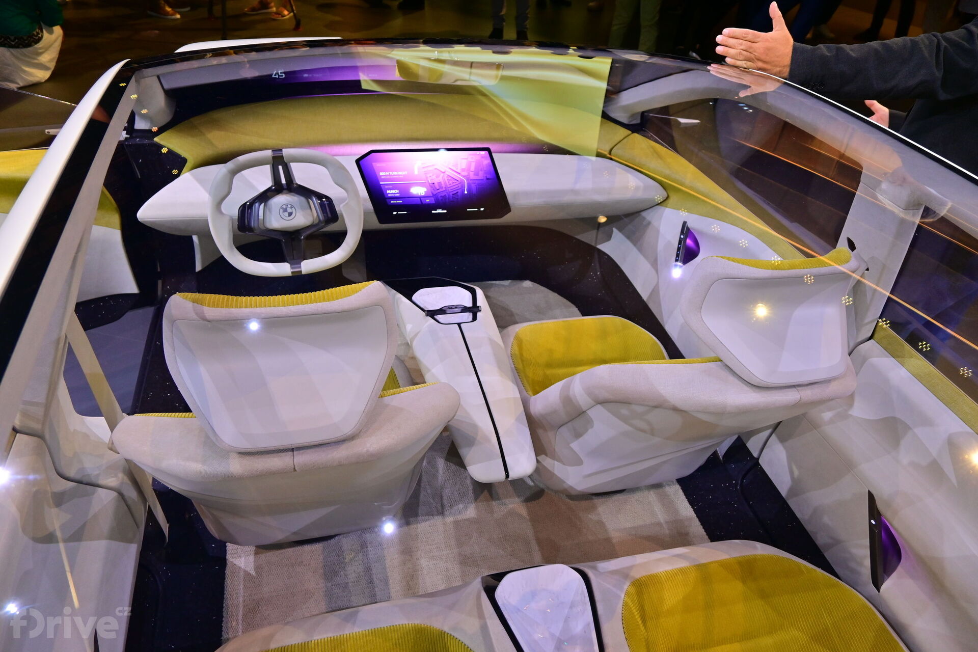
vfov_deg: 53.1
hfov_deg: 73.7
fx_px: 652
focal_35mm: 24
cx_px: 489
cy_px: 326
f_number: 4.5
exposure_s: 1/80
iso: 500
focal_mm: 16
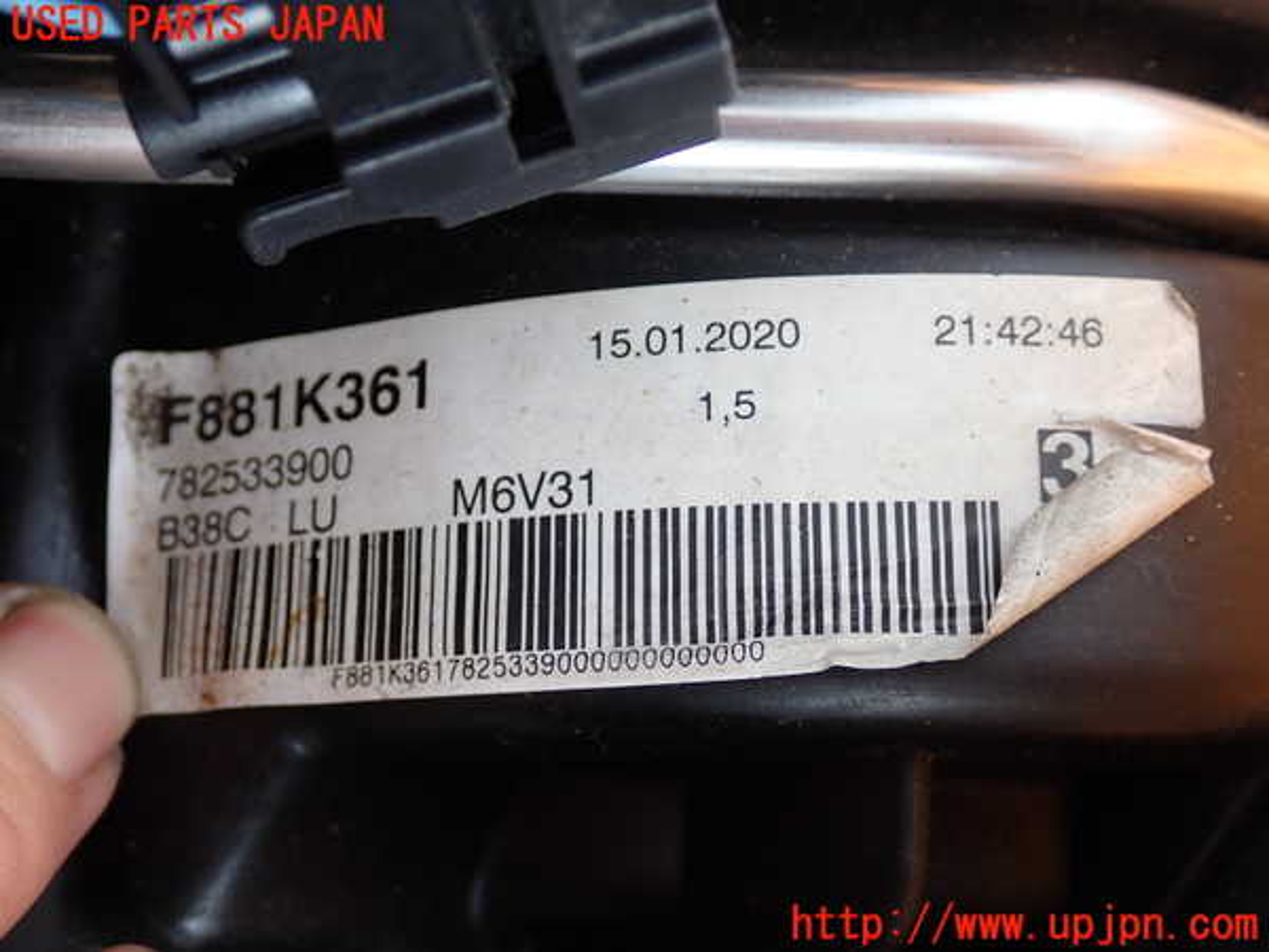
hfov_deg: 40.4
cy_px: 476
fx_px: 1723
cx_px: 634
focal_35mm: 47
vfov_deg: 30.9
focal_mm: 8.4
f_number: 3.1
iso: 100
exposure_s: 1/100
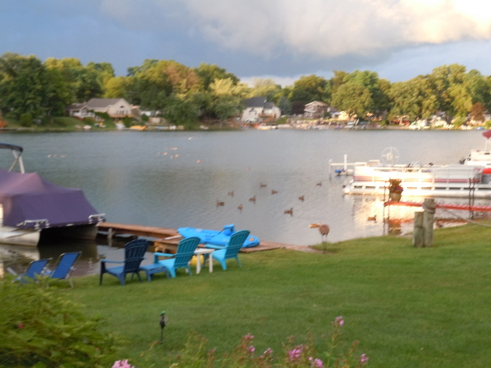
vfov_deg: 19.9
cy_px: 184
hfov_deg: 26.3
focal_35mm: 74
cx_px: 246
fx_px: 1050
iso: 250
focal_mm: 13.2
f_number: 5.2
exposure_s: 1/80
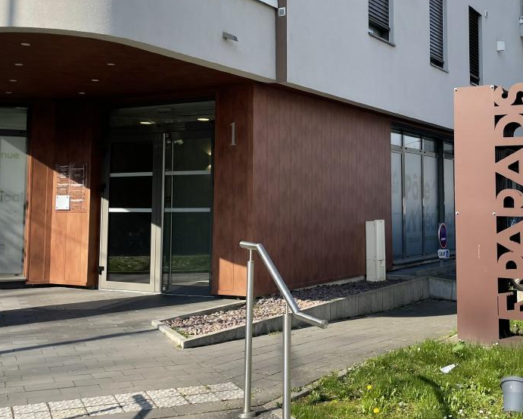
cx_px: 305
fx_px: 728
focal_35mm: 47
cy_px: 151
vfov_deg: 31.9
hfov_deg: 39.4
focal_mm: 4.2
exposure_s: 1/1855
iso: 32
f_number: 1.6
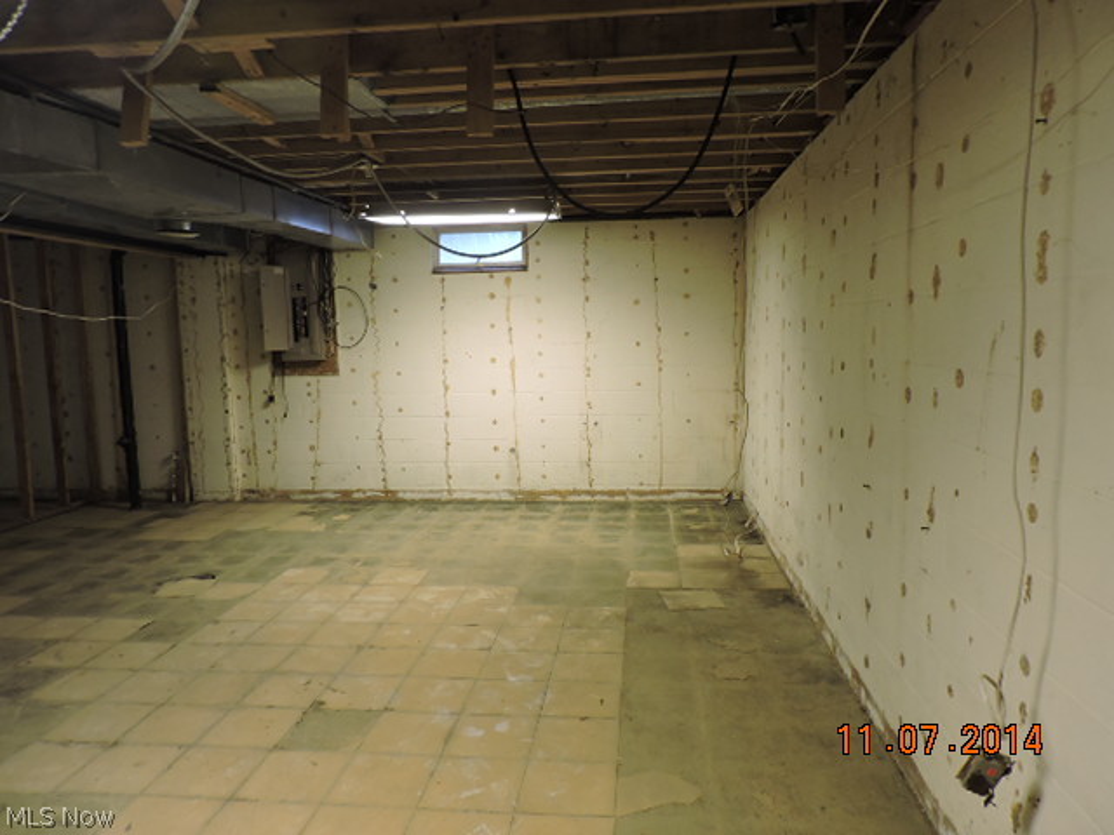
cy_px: 418
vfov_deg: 56.8
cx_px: 557
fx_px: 772
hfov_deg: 71.6
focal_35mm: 24
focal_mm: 4.3
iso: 280
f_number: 3
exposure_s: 1/30
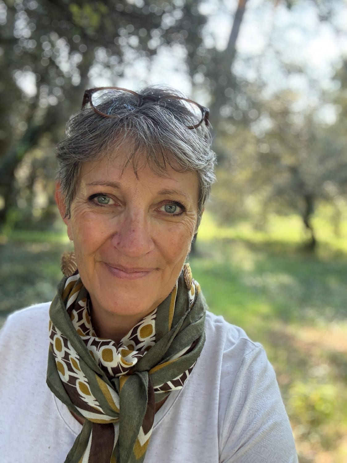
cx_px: 174
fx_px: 401
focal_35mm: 30
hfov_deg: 46.8
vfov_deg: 60.0
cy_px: 232
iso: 80
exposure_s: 1/69
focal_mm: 2.69
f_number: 1.9
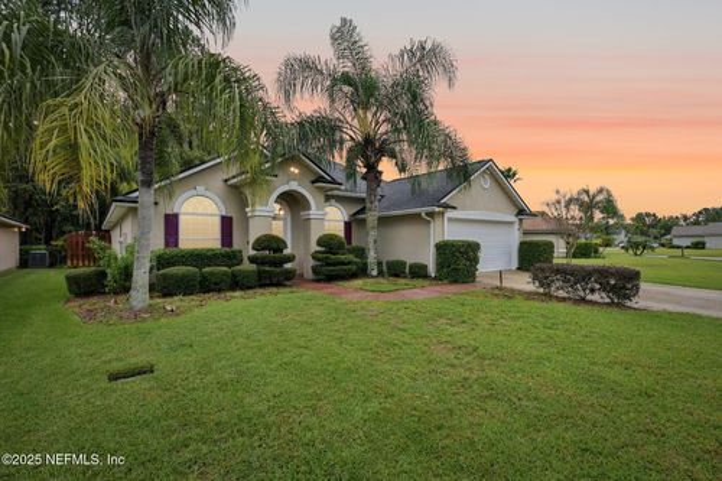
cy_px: 240
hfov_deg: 95.0
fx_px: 331
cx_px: 361
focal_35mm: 16
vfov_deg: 72.0
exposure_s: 1/125
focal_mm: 16.5
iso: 100
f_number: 8
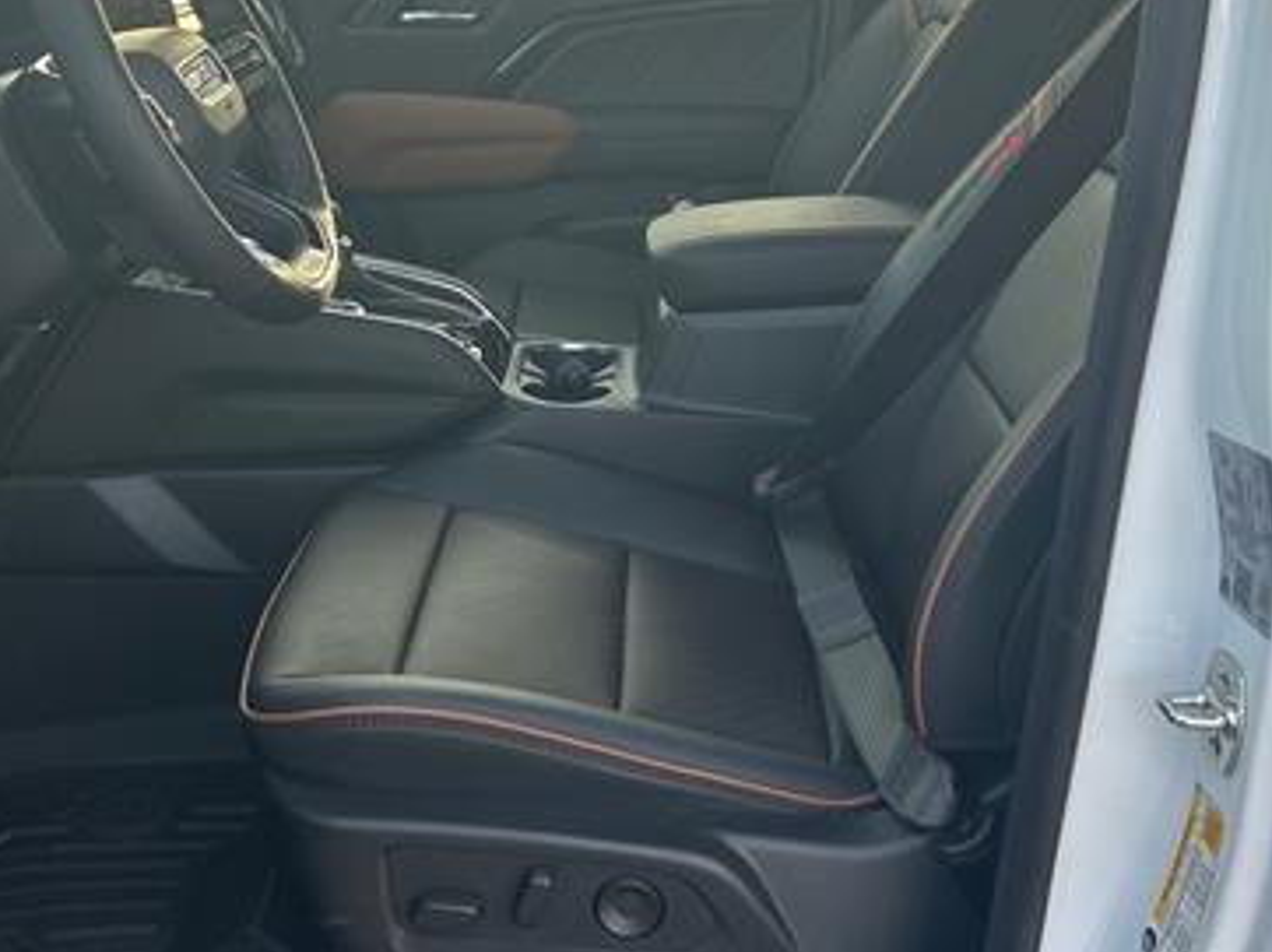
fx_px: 1689
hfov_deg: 41.3
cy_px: 306
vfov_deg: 31.2
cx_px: 657
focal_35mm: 46
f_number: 1.5
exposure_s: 1/353
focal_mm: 5.7
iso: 50
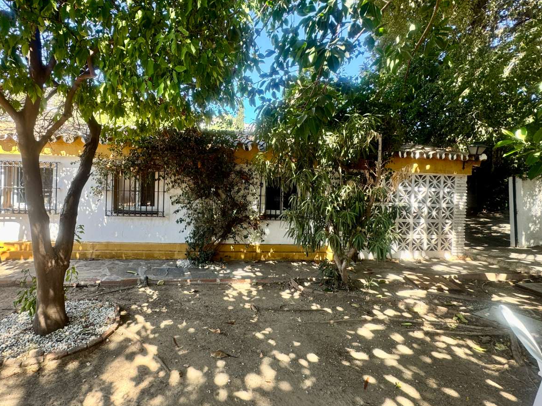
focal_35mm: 18
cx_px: 227
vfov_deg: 71.5
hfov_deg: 87.0
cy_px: 188
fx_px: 282
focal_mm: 2.22
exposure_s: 1/99
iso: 50
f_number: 2.2
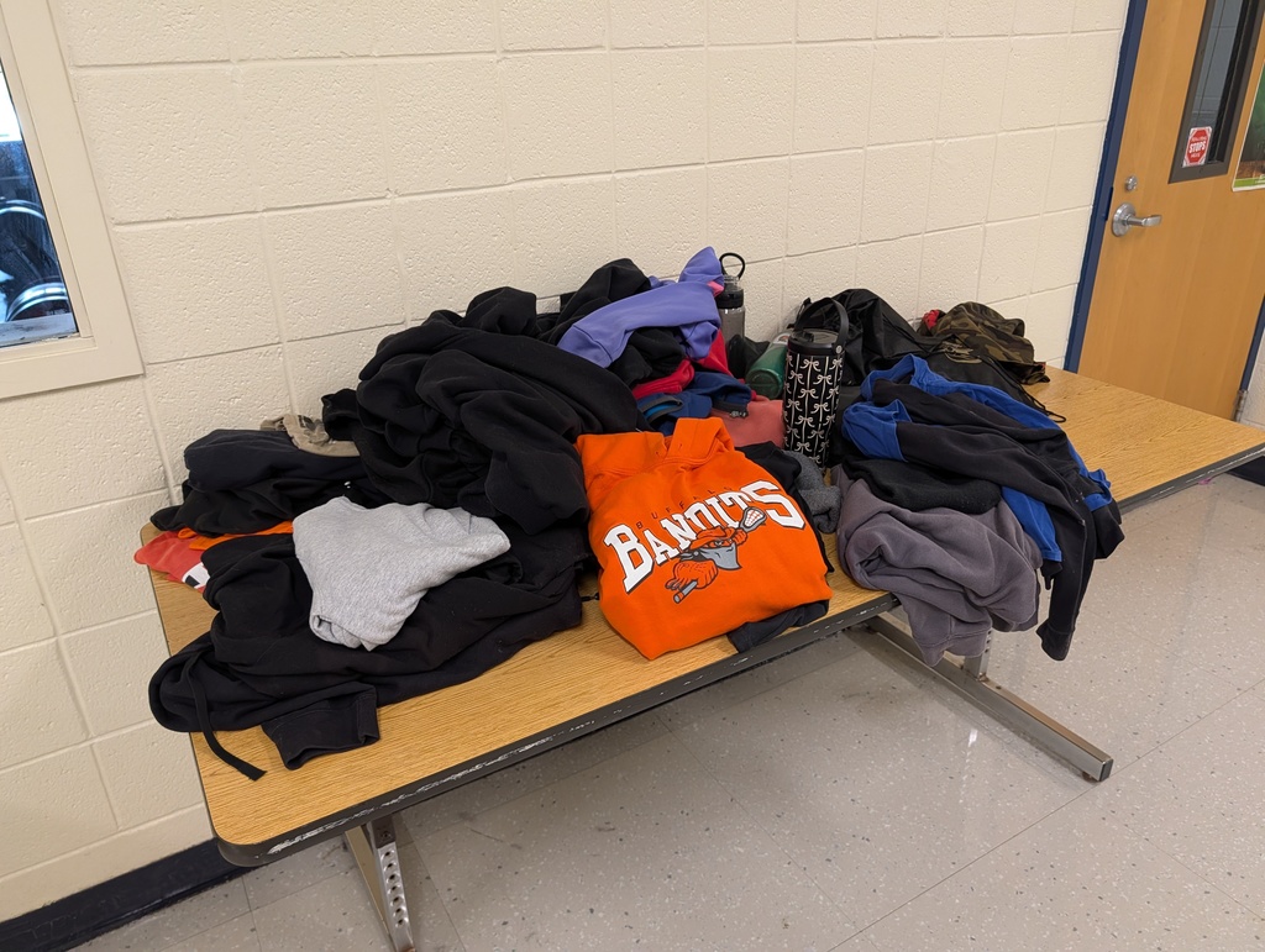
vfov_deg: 56.9
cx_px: 632
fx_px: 878
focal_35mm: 24
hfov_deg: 71.5
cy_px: 476
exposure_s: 1/55.8
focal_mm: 6.9
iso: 314
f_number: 1.68
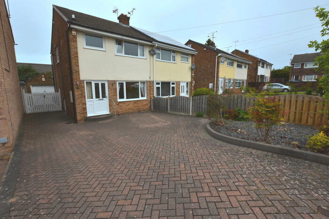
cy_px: 110
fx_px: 137
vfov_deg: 77.3
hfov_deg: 100.4
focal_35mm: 15
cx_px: 164
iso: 400
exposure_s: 1/500
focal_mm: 10
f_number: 11
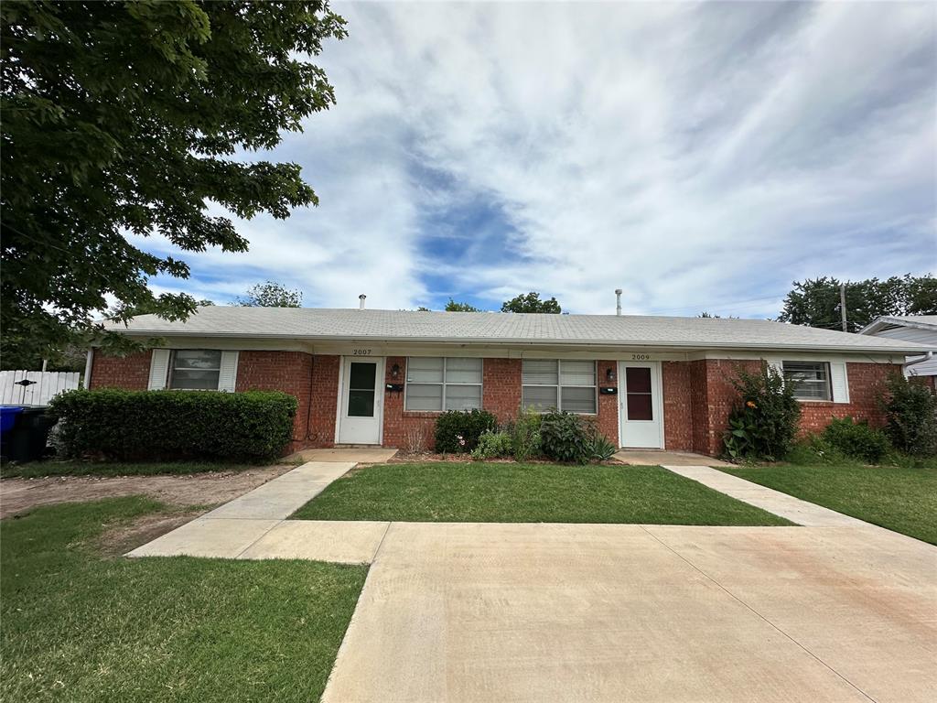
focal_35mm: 14
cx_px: 468
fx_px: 379
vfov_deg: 85.7
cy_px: 352
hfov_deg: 102.1
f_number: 2.2
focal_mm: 2.22
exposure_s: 1/2747
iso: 50
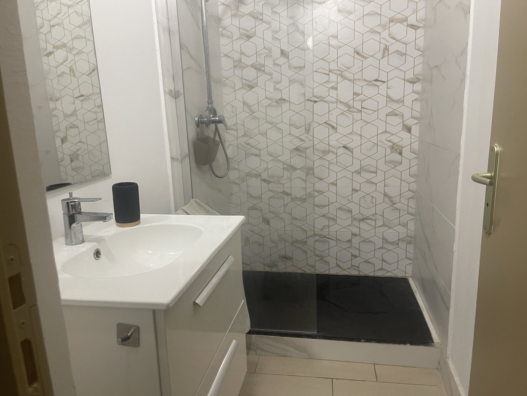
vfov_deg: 54.9
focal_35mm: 25
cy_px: 198
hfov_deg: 69.4
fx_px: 381
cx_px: 264
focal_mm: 5.1
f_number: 1.6
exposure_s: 1/50
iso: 125
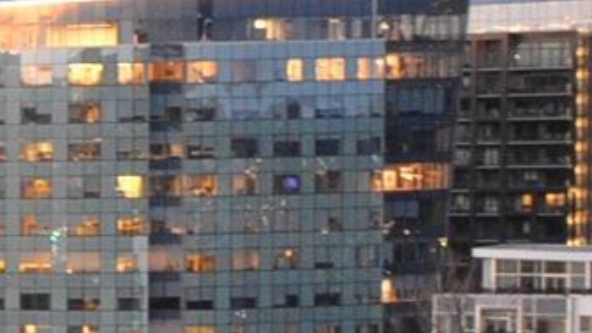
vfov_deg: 5.3
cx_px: -1454
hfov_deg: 7.6
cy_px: 338
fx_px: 3610
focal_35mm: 230
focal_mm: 20
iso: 1400
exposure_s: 1/30
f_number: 3.5
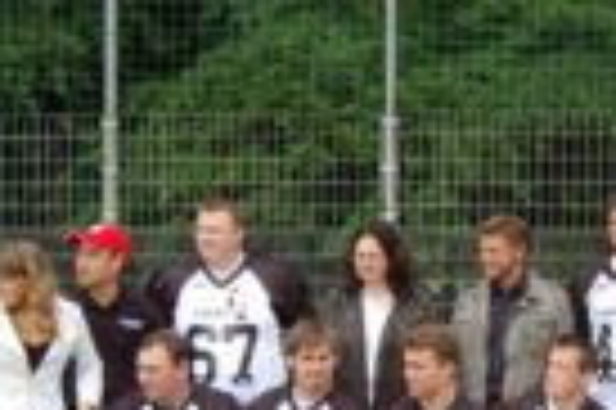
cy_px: 315
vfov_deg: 10.6
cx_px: 789
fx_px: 2205
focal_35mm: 129
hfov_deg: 15.2
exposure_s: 1/160
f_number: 6.3
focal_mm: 26
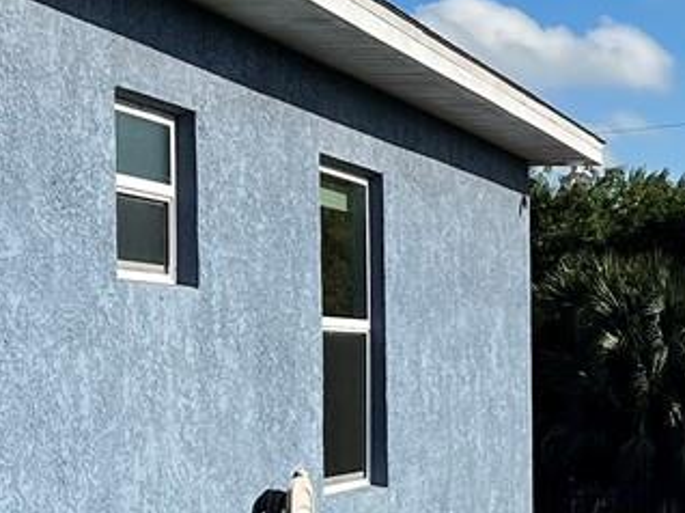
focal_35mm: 131
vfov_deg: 11.3
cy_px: 291
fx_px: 2590
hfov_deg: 14.7
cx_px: 750
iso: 50
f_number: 1.5
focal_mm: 5.7
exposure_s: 1/7463
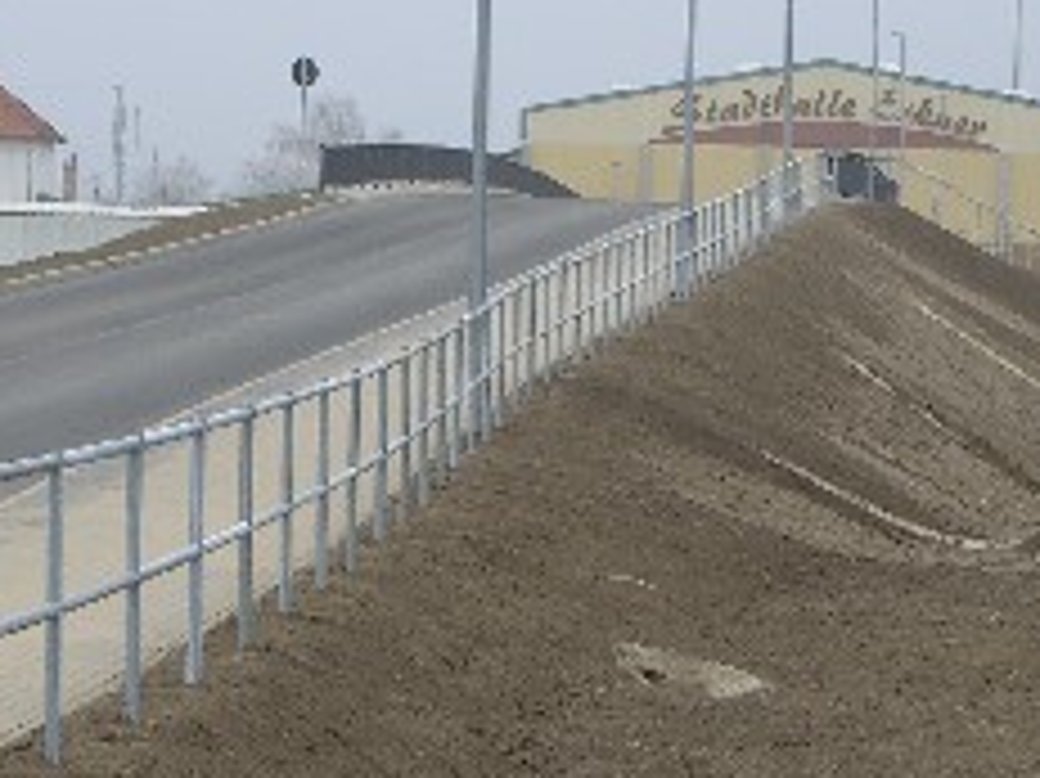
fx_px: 6066
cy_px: 641
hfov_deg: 9.8
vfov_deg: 7.3
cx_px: 475
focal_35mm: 202
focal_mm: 16.6
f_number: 4.4
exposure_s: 1/100
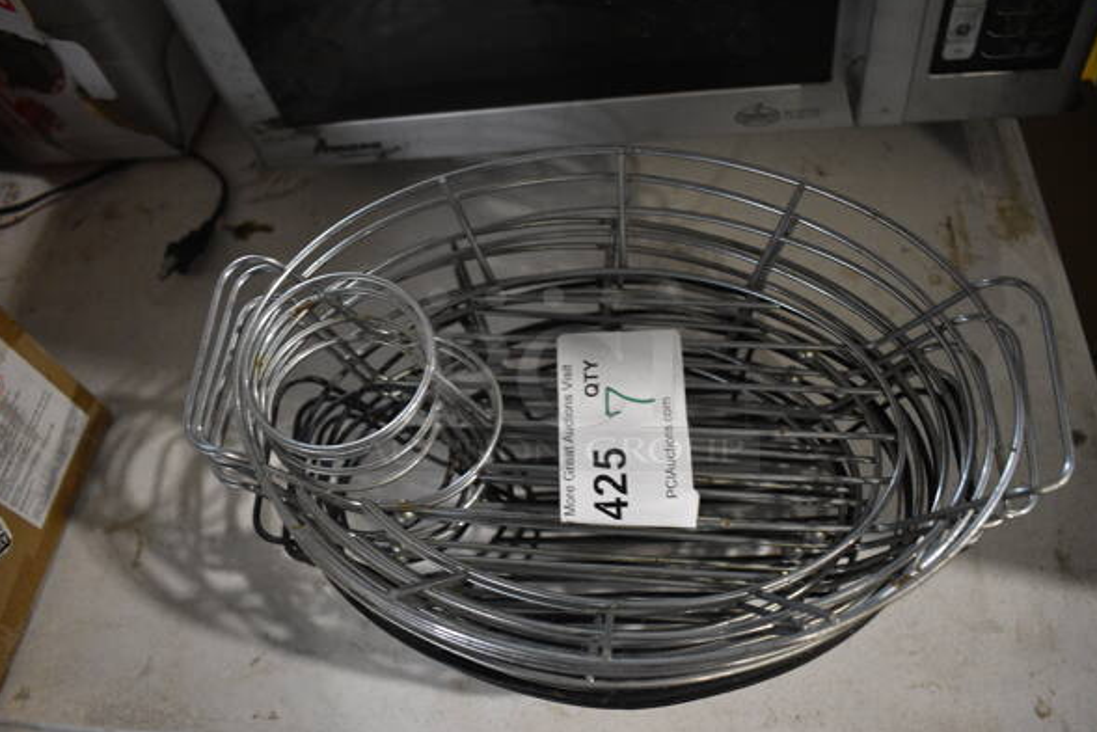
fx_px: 853
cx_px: 553
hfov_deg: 65.5
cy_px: 373
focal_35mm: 28
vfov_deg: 46.4
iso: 2200
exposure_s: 1/125
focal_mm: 18
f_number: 3.5
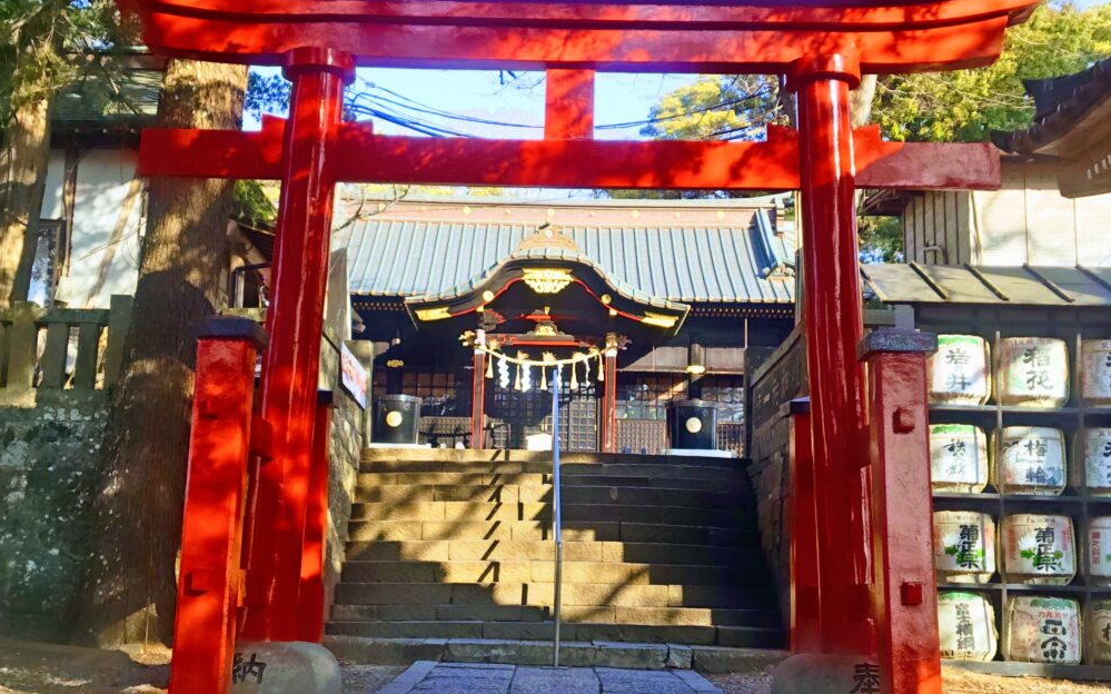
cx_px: 556
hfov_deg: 72.6
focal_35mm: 25
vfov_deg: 49.3
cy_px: 337
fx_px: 757
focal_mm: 5.56
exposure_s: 1/528
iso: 50
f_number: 1.9
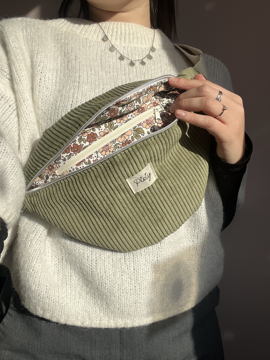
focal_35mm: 30
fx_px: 312
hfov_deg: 46.8
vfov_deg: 60.0
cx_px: 135
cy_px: 180
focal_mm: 2.71
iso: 32
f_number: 2.2
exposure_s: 1/931
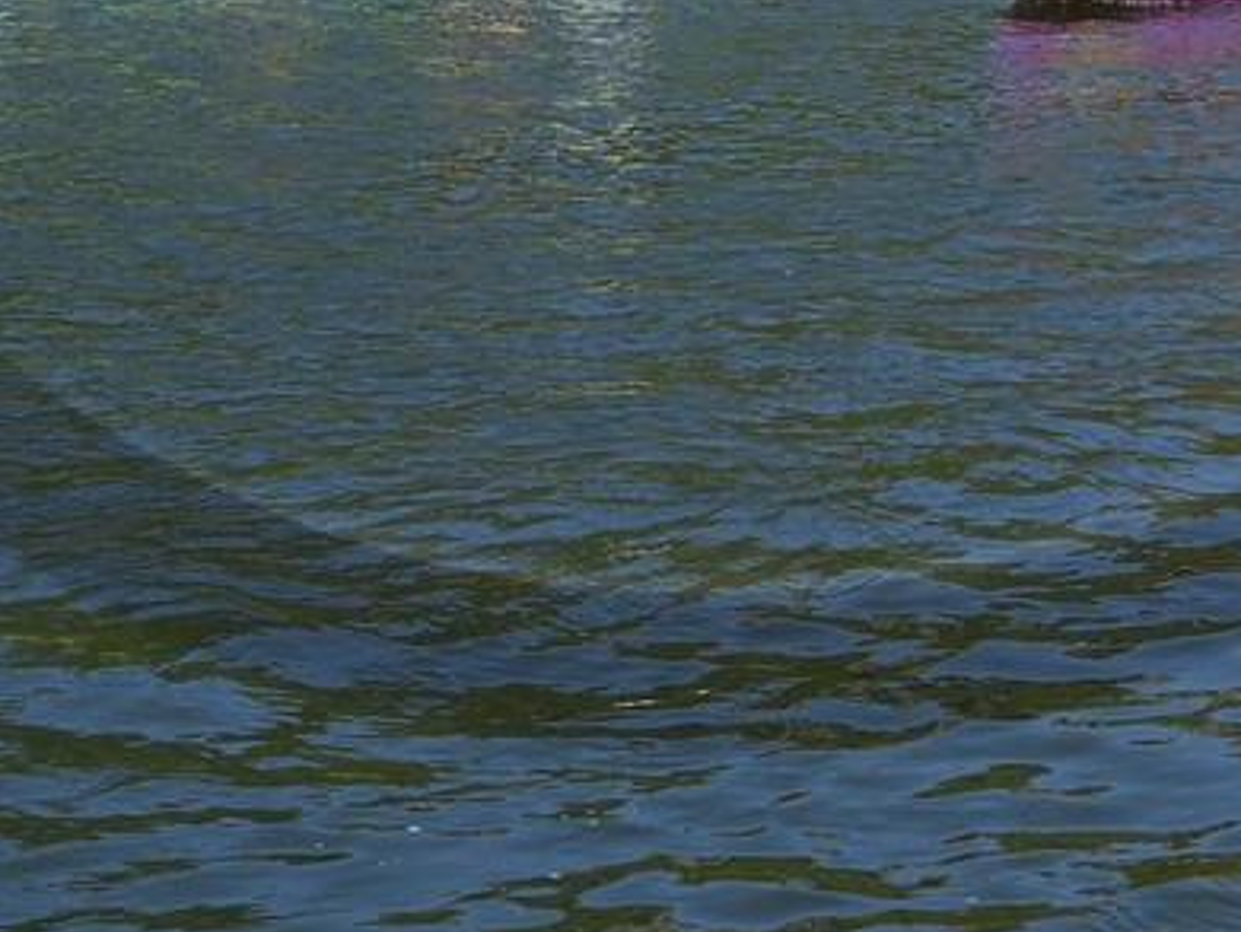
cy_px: -573
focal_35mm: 134
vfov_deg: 10.6
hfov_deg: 14.7
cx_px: 710
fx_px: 4807
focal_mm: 34
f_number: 8
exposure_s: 1/400
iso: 200
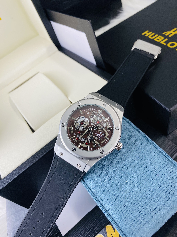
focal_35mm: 26
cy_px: 118
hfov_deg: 53.1
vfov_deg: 67.3
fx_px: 177
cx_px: 88
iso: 40
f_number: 1.8
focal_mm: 4.25
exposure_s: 1/100
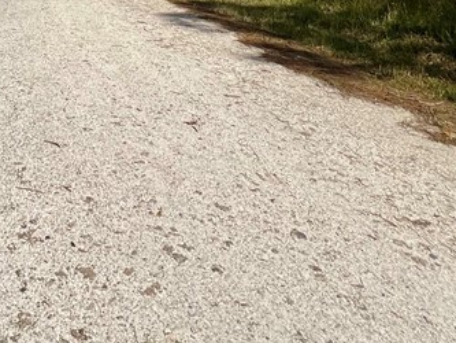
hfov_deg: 42.1
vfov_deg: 26.0
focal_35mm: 40
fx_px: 527
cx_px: 29
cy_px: -178
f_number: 1.8
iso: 32
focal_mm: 1.57
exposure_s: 1/3215
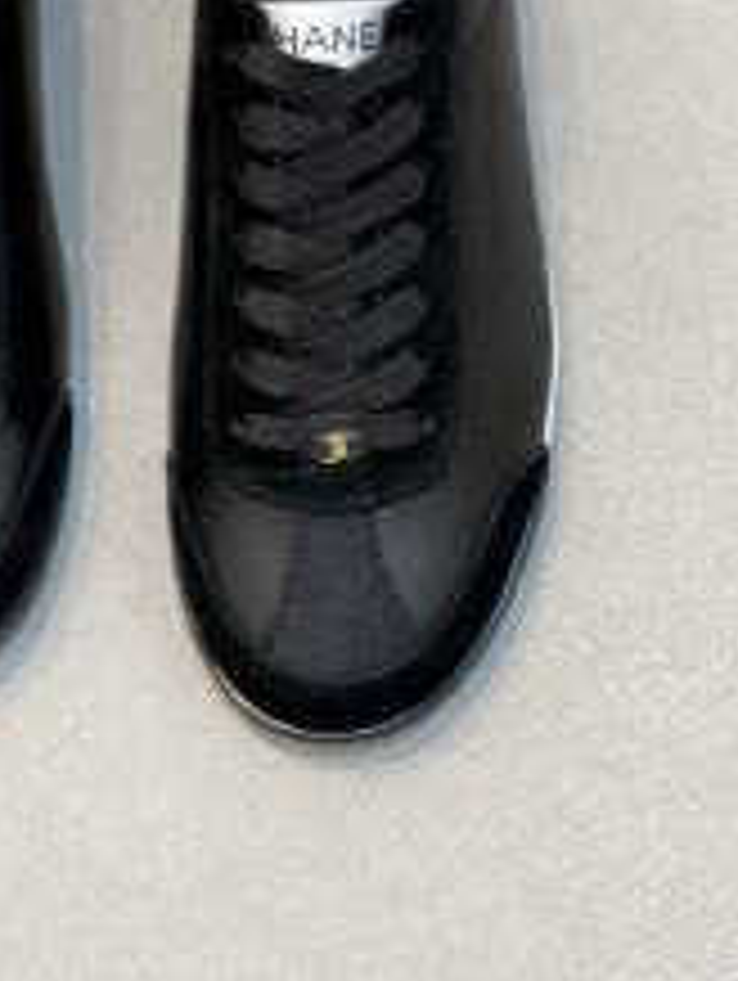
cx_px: 38
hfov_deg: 12.4
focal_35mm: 119
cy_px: 279
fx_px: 3376
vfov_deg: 16.5
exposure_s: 1/100
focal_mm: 6
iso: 200
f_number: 2
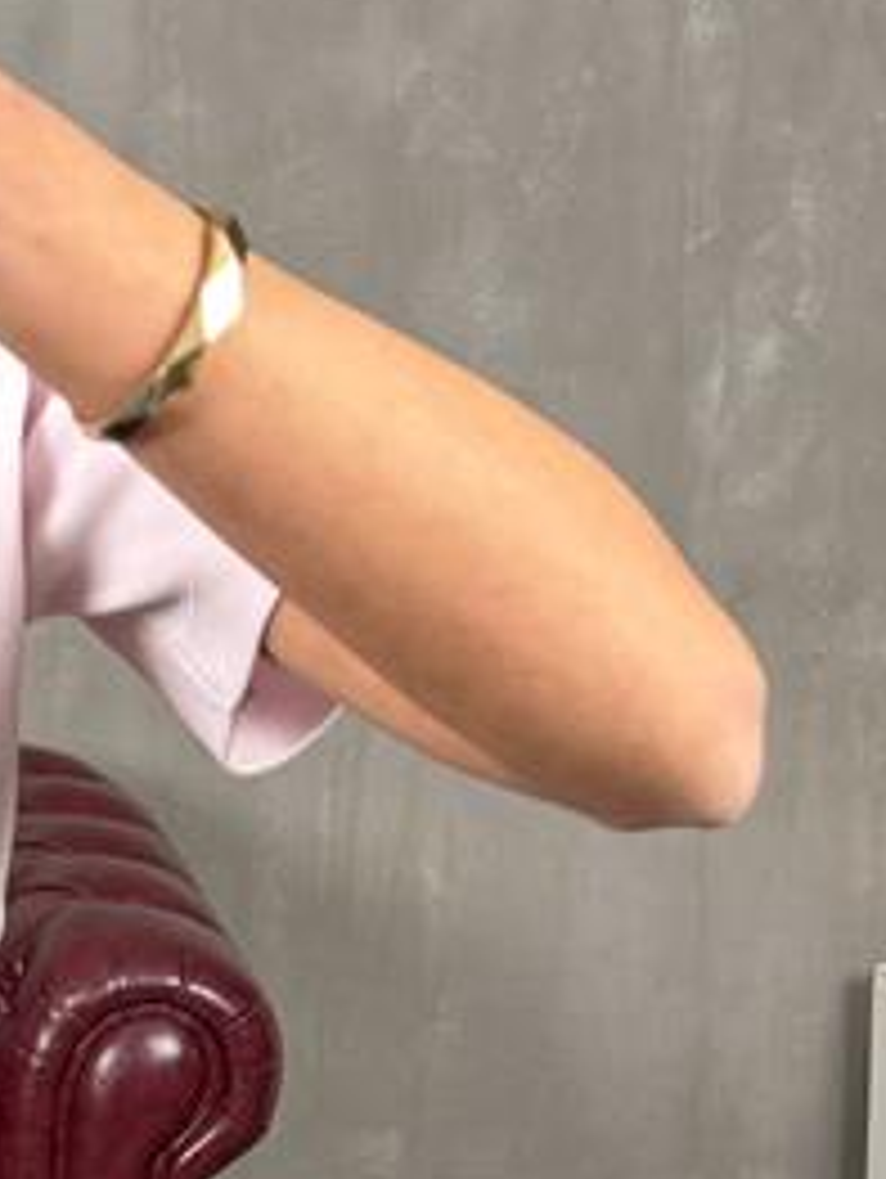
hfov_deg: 15.5
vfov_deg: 22.7
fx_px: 2930
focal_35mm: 86
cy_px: 428
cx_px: -537
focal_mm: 6.76
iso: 160
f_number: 1.78
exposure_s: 1/121
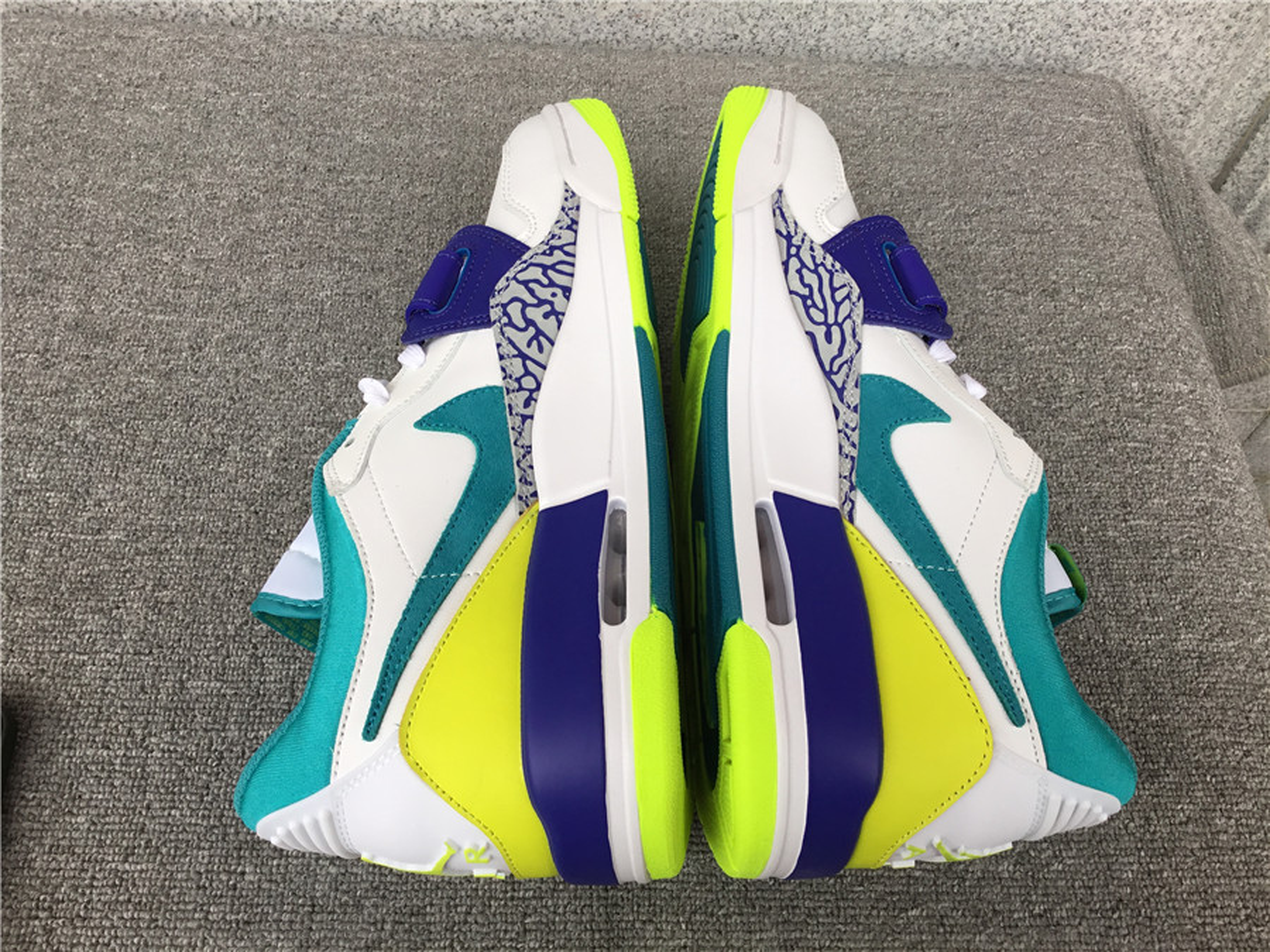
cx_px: 635
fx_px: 1137
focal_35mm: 31
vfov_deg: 45.4
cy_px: 476
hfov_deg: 58.4
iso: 25
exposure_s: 1/60
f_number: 2.4
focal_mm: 3.3
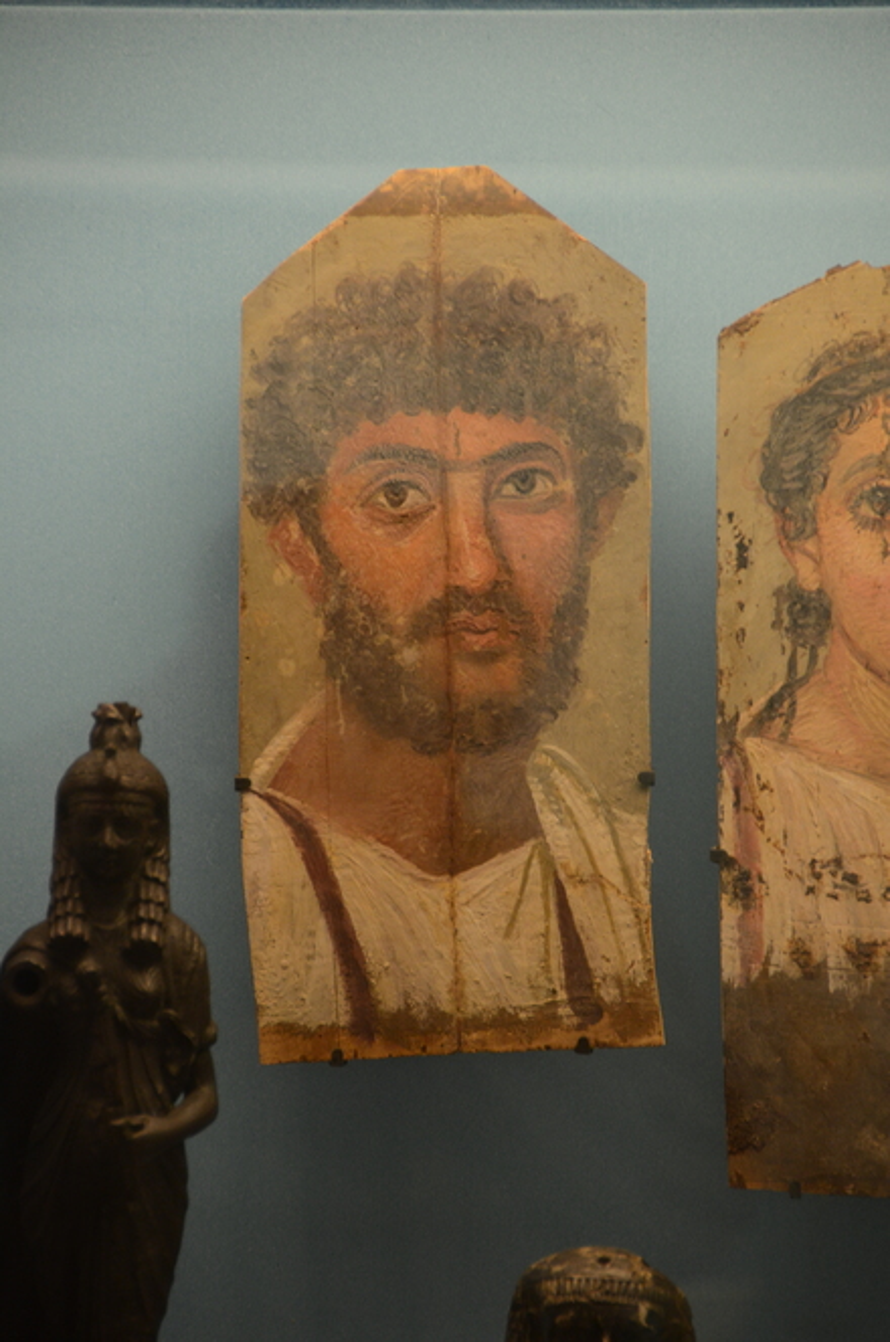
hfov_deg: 4.6
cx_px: 445
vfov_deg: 6.9
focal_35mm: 300
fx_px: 11171
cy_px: 671
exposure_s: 1/50
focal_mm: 200
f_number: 5.6
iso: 1000
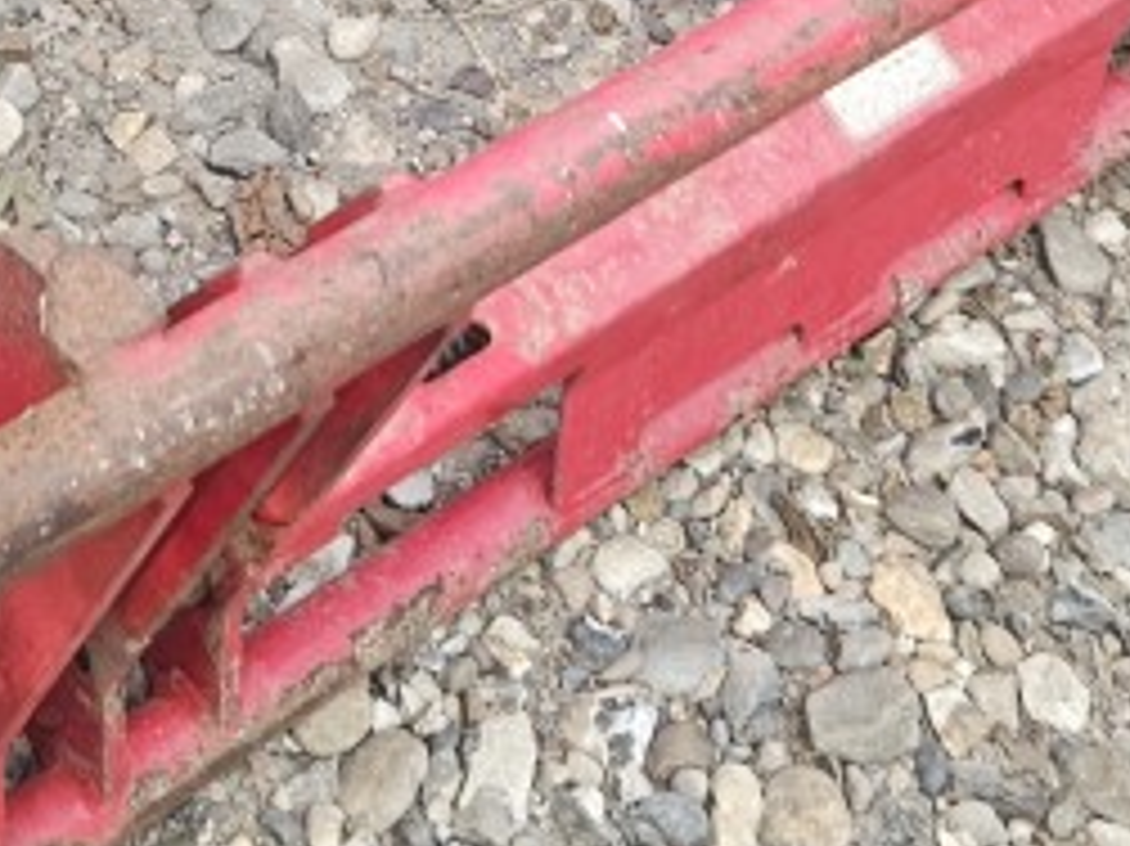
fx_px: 3067
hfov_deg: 20.7
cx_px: 311
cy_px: -342
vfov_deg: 14.8
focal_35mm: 94
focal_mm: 5.4
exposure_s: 1/180
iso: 200
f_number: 1.8
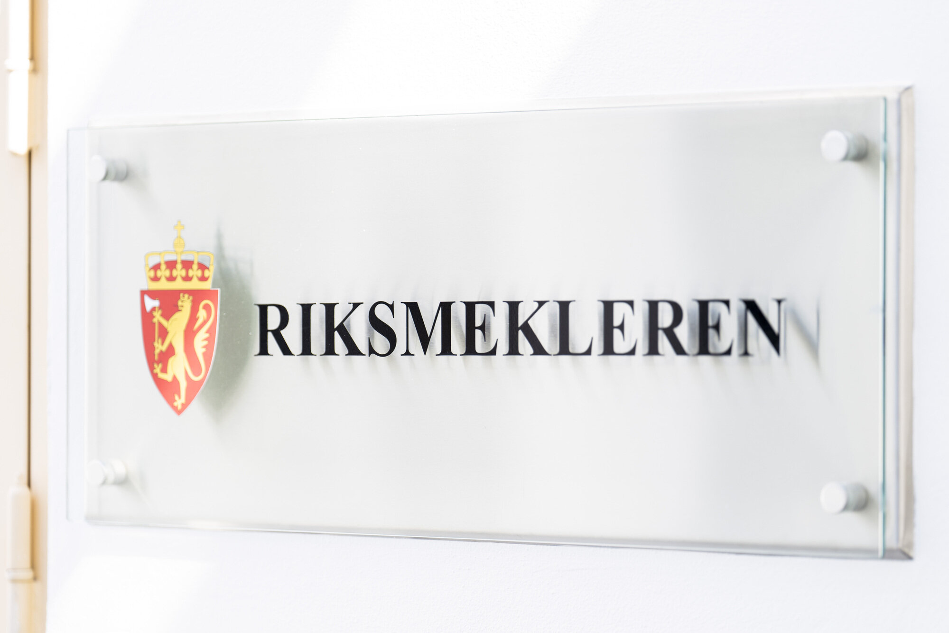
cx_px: 474
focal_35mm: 154
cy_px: 316
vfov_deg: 8.9
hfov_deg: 13.3
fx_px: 4059
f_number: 2.8
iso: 100
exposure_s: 1/160
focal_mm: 154
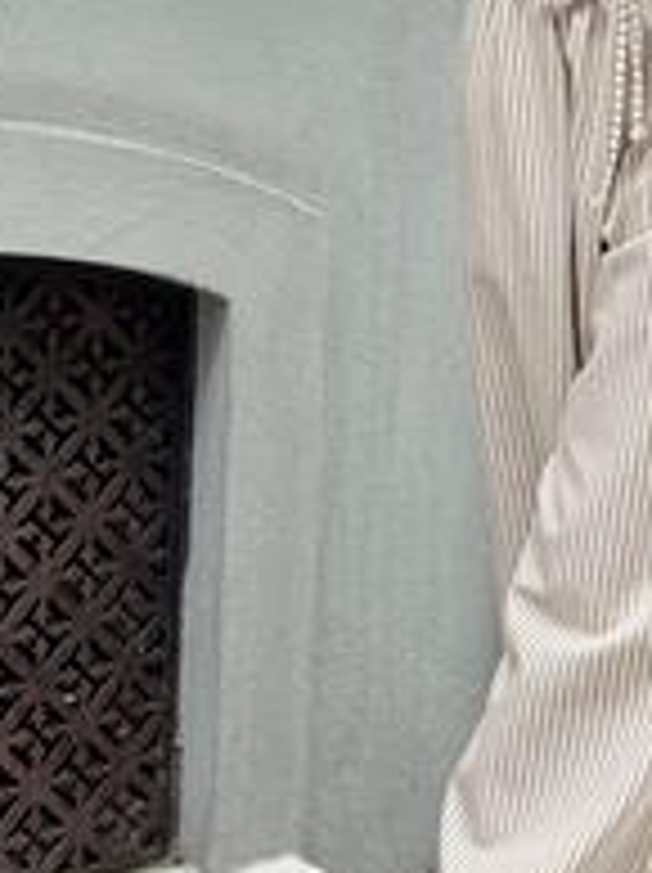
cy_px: -56
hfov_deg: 11.1
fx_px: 3322
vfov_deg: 14.6
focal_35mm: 132
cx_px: 724
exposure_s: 1/433
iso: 64
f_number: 1.78
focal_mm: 6.76
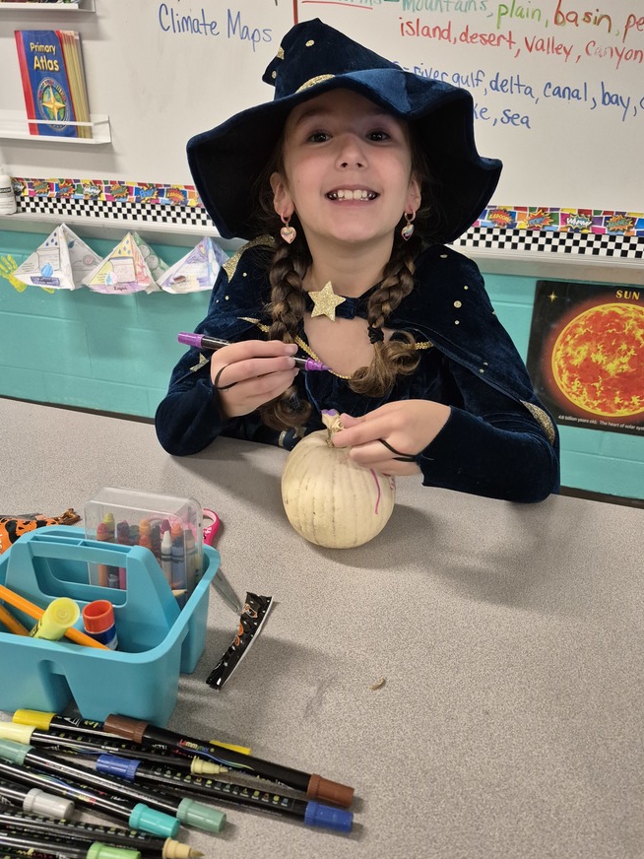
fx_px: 670
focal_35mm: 27
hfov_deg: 51.3
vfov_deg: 65.2
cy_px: 394
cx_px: 352
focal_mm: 5.4
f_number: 1.8
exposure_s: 1/120
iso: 800
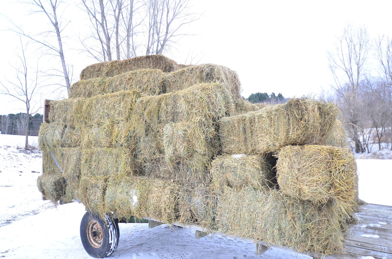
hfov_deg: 70.6
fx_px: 277
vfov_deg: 50.2
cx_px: 196
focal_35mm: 26
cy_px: 130
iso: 200
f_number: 4.5
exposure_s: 1/100
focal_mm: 17
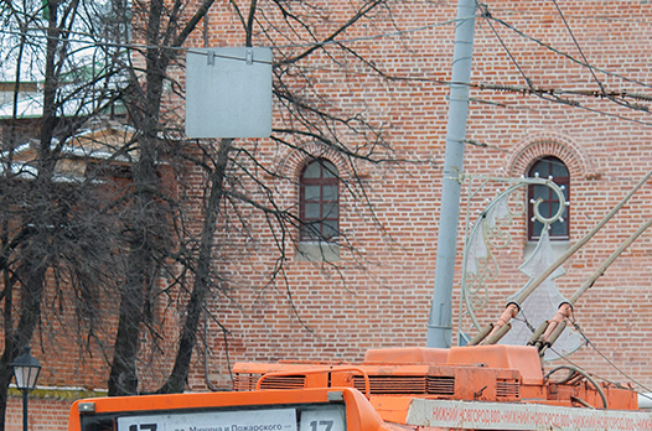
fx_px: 5260
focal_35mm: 291
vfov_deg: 4.7
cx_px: 378
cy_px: 471
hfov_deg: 7.1
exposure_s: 1/320
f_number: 4.5
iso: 400
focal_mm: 85
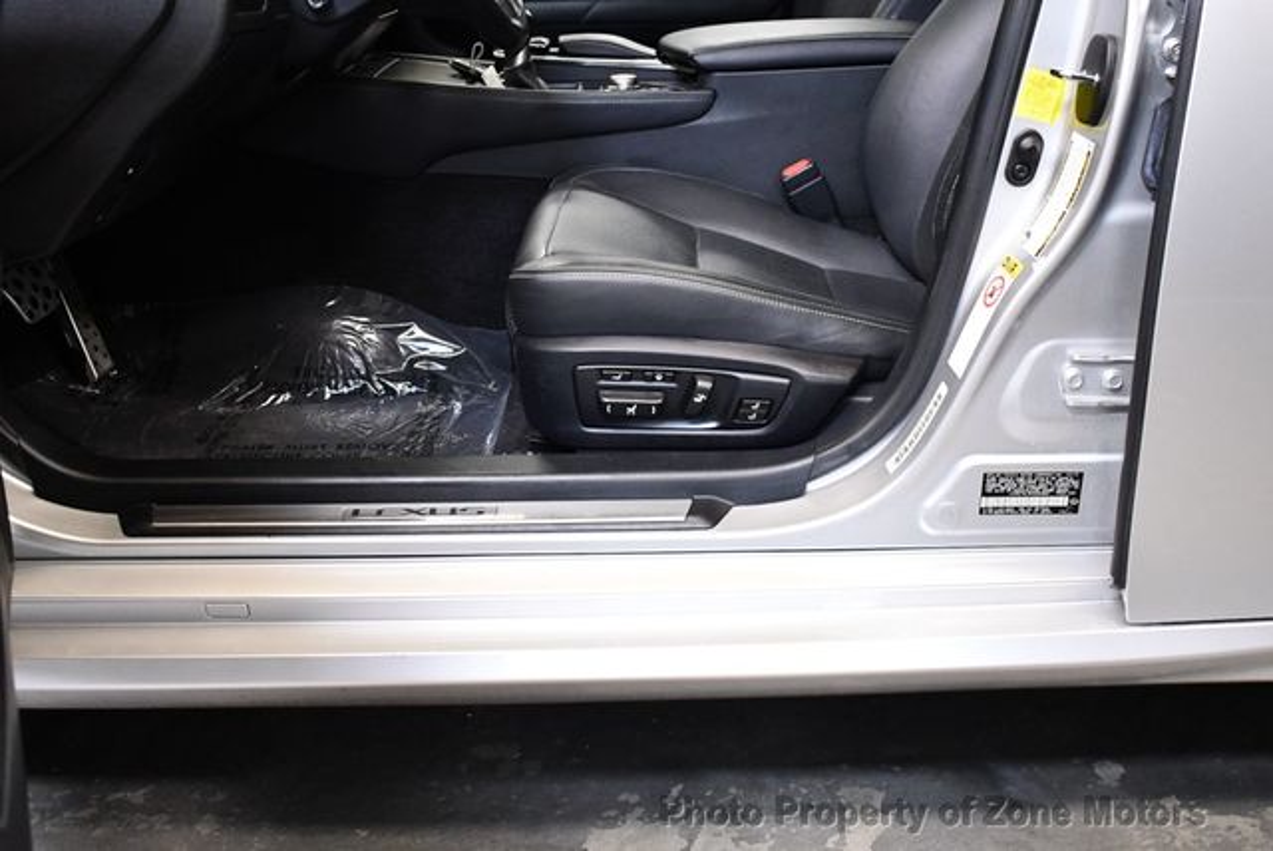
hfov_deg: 53.1
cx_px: 636
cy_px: 426
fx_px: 1274
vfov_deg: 36.9
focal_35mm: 36
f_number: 3.5
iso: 2500
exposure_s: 1/125
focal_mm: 18
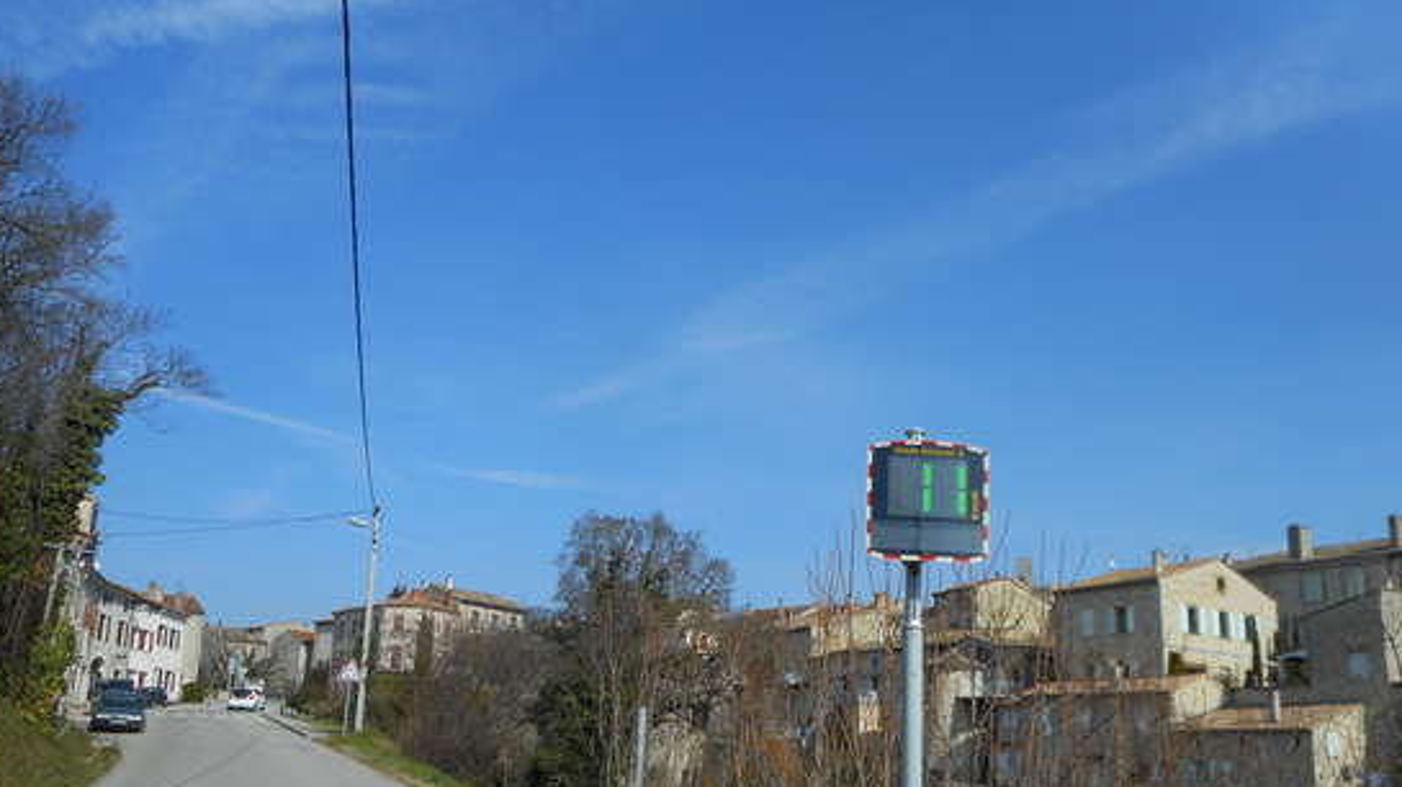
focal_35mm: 30
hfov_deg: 64.3
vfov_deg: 38.4
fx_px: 1115
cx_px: 733
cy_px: 532
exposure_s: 1/1250
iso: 80
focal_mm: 4.5
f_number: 3.7
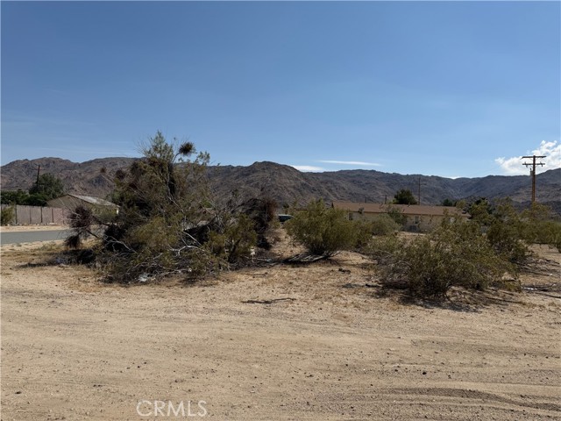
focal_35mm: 24
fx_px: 389
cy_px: 210
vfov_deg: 56.8
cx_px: 280
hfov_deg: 71.6
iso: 80
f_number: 1.78
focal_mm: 6.76
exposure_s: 1/10309
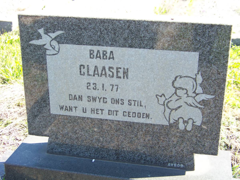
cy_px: 90
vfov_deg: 26.6
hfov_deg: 34.9
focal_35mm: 55
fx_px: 381
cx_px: 120
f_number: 3.2
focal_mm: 9.36
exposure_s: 1/100
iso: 64
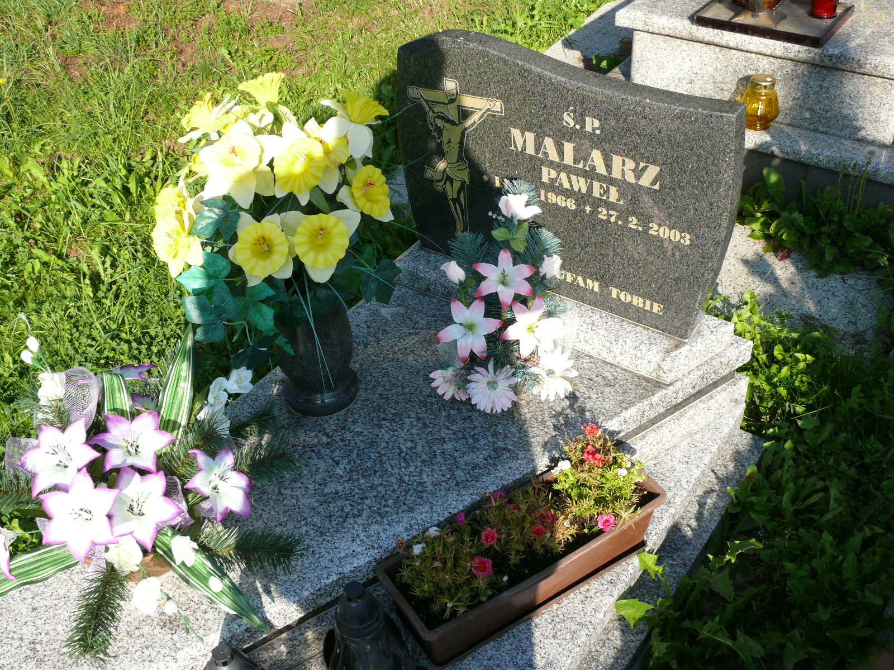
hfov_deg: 52.6
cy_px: 335
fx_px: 904
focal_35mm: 35
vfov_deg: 40.7
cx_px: 447
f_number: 5.6
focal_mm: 7.4
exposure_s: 1/200
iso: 100
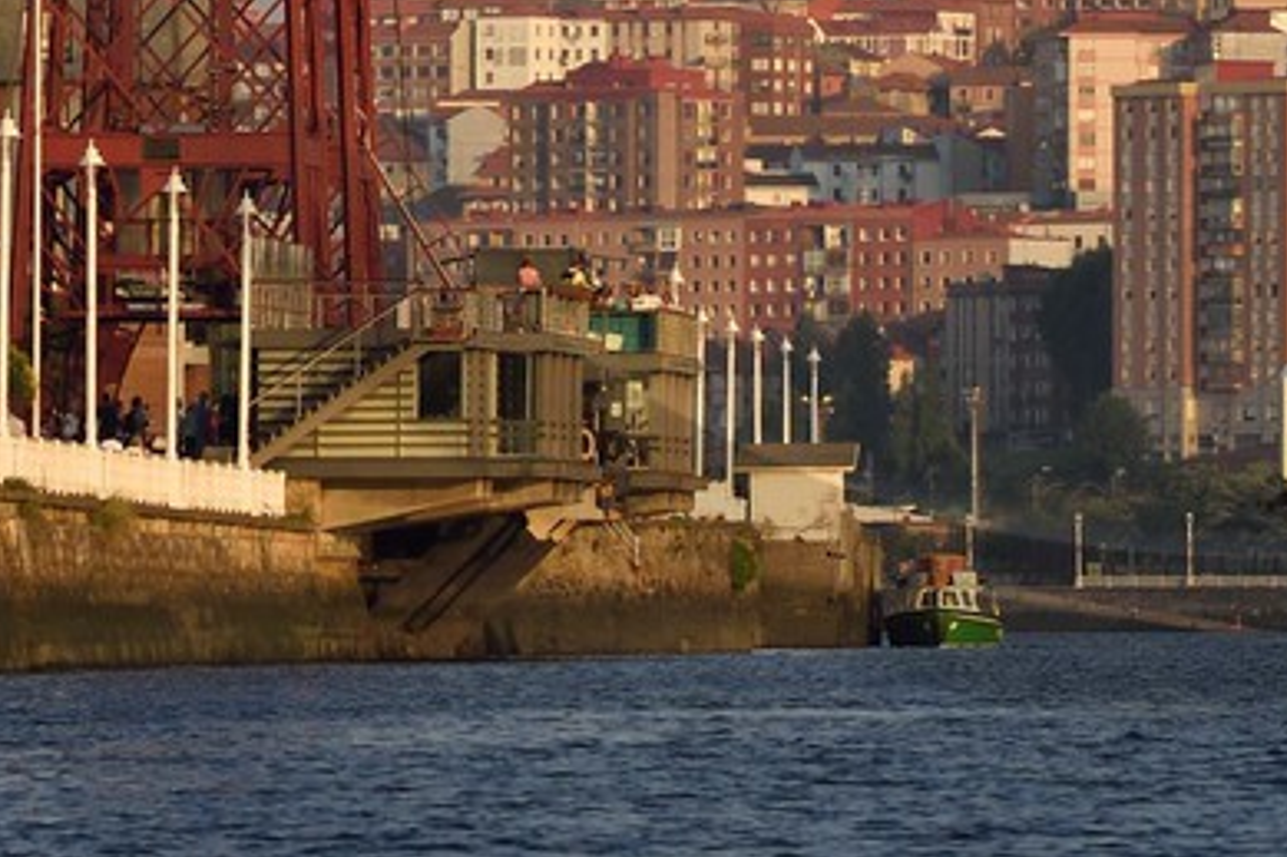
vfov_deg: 2.7
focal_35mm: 502
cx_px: 1257
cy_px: -658
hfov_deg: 4.1
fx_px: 17938
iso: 200
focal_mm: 122
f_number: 7.1
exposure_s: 1/500
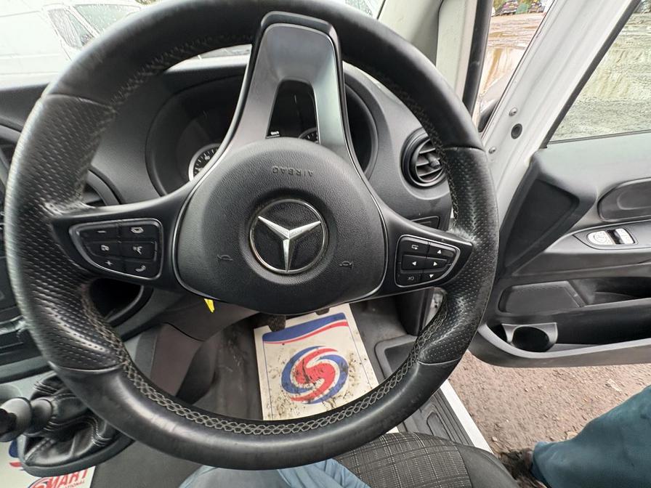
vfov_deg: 85.7
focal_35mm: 14
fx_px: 263
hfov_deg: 102.1
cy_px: 244
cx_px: 326
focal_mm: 2.22
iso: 200
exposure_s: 1/62
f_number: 2.2
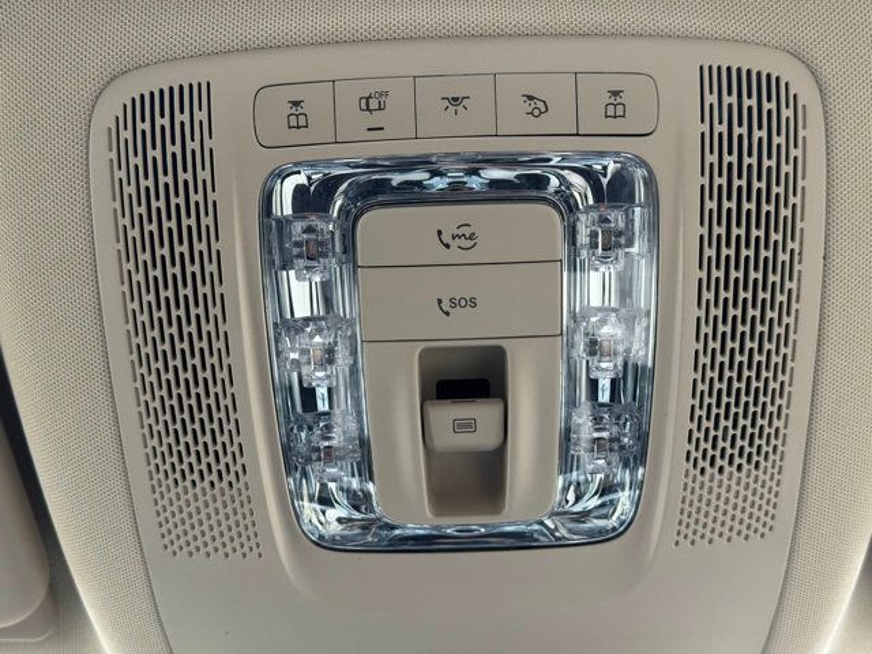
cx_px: 436
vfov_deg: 30.3
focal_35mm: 48
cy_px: 327
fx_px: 1209
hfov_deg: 39.7
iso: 250
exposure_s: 1/58
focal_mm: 6.76
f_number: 1.78
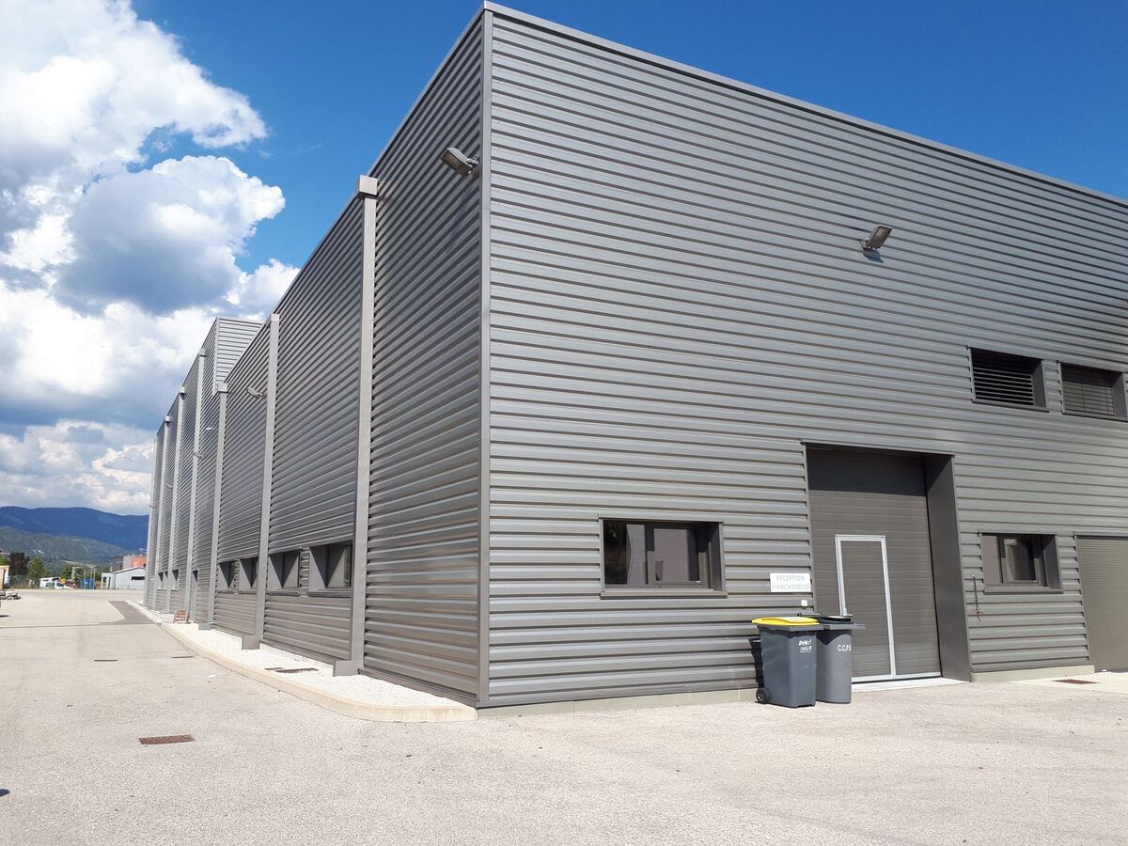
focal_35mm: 27
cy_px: 423
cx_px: 564
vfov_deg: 51.4
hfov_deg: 65.3
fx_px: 880
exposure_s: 1/1368
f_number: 1.9
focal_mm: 3.6
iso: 40
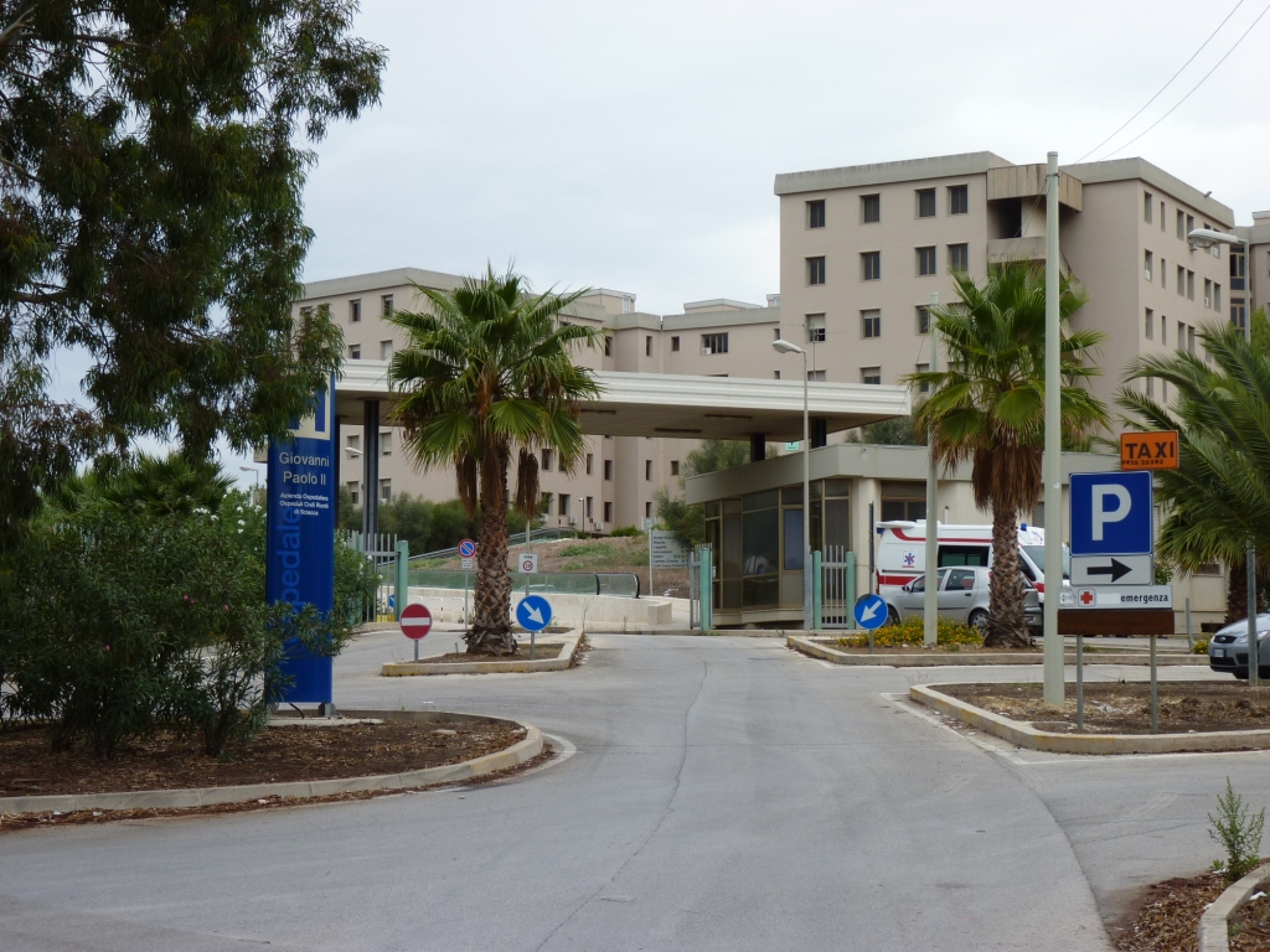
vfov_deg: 21.0
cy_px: 476
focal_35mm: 70
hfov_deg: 27.8
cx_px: 635
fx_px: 2568
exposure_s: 1/200
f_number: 4
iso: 80
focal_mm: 12.4
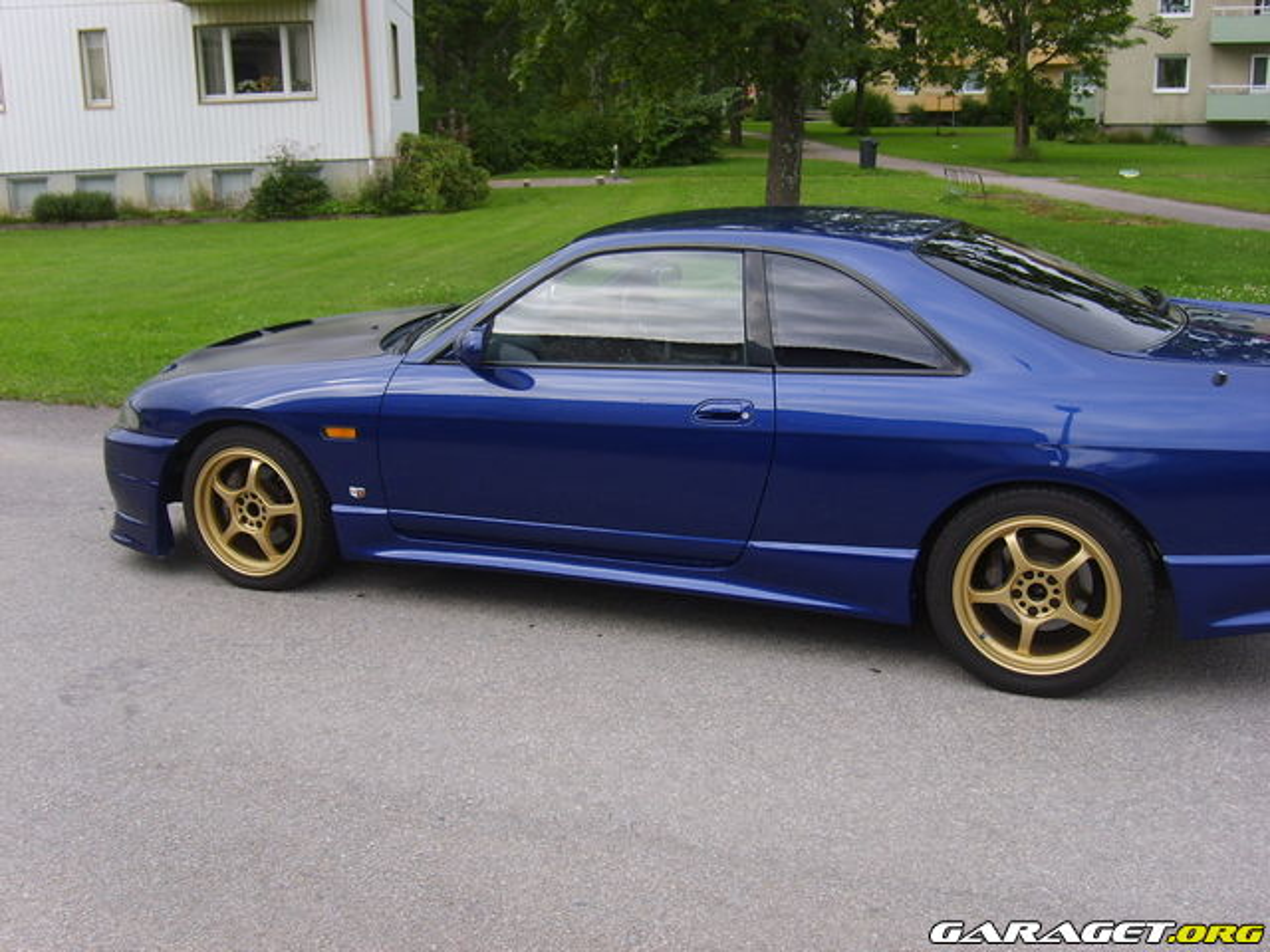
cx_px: 635
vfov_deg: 40.7
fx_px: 1284
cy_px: 476
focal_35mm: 35
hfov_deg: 52.6
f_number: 2.8
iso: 50
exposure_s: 1/500
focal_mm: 5.8
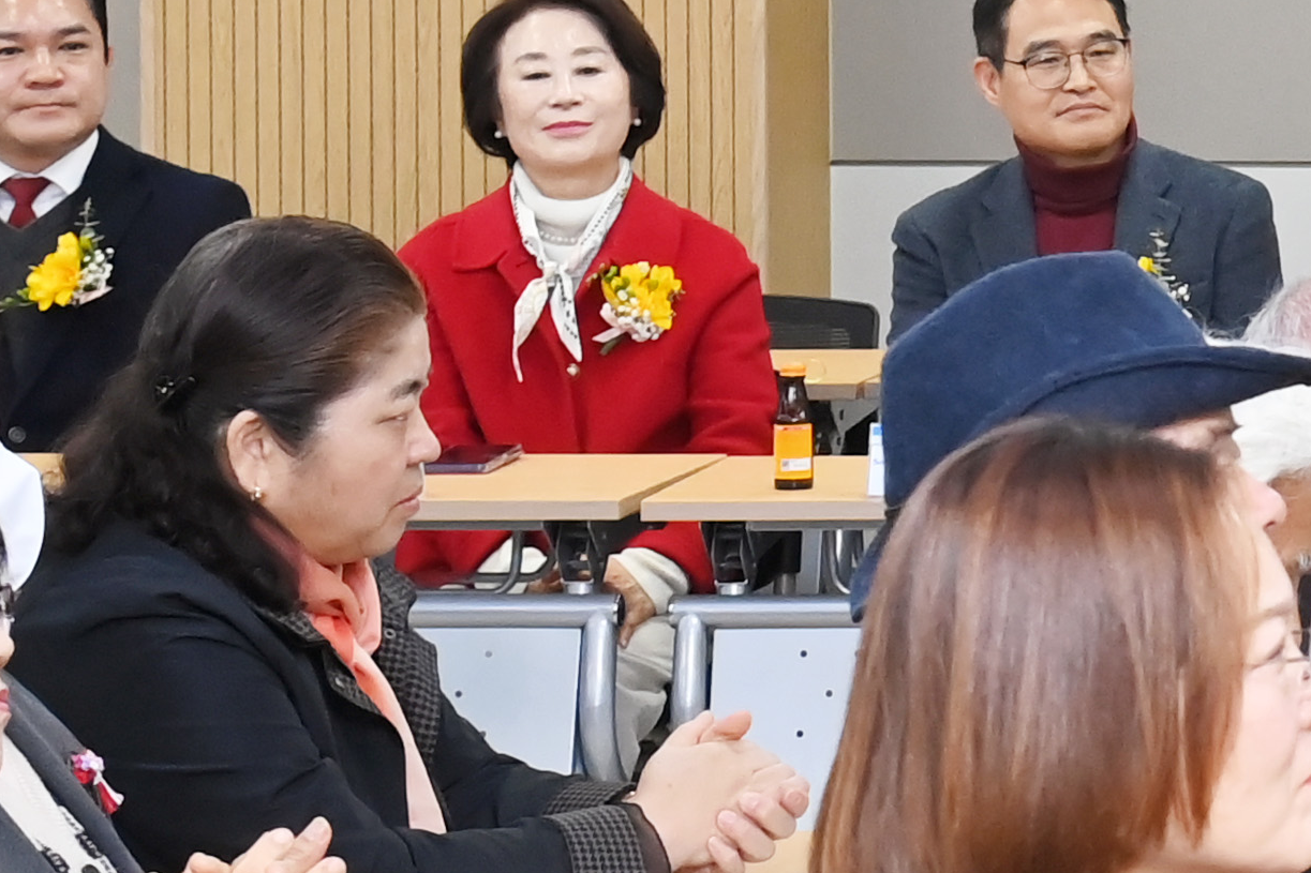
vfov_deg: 7.9
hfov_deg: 10.9
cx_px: 2578
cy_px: 91
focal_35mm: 173
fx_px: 6299
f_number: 6.3
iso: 3200
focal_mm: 38
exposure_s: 1/250
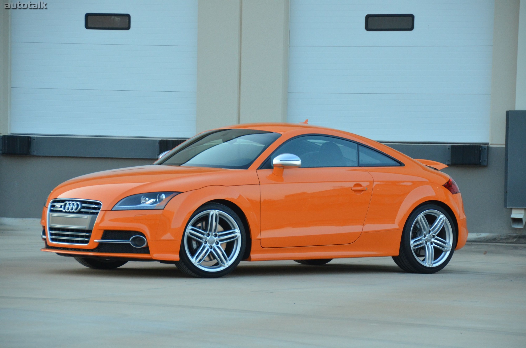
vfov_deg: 8.7
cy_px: 174
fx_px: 2297
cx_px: 263
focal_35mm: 158
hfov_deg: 13.1
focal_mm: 105
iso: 1600
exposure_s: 1/400
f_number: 5.3
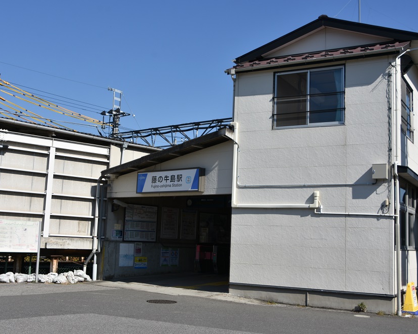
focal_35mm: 41
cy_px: 166
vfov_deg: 36.5
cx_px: 204
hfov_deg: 44.8
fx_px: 507
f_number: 9
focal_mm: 24
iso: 100
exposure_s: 1/320
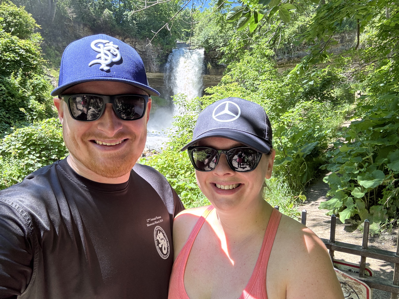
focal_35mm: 23
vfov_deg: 58.9
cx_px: 200
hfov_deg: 73.9
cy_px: 150
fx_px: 265
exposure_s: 1/121
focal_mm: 2.69
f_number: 1.9
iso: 40
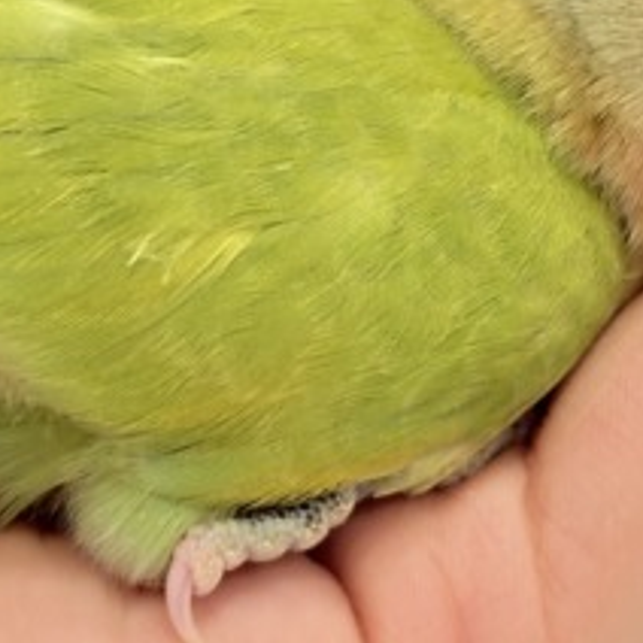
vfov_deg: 12.4
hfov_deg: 12.6
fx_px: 2921
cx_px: 403
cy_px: -33
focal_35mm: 139
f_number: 1.6
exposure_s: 1/100
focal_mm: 5.96
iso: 64
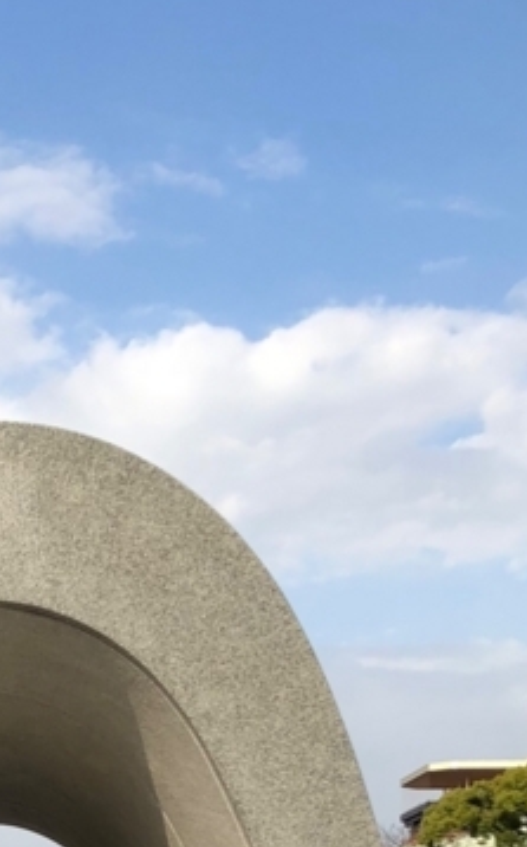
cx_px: -180
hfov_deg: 14.6
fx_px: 1958
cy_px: 1081
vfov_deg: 22.1
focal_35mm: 85
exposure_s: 1/1548
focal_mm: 4
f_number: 1.8
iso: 20
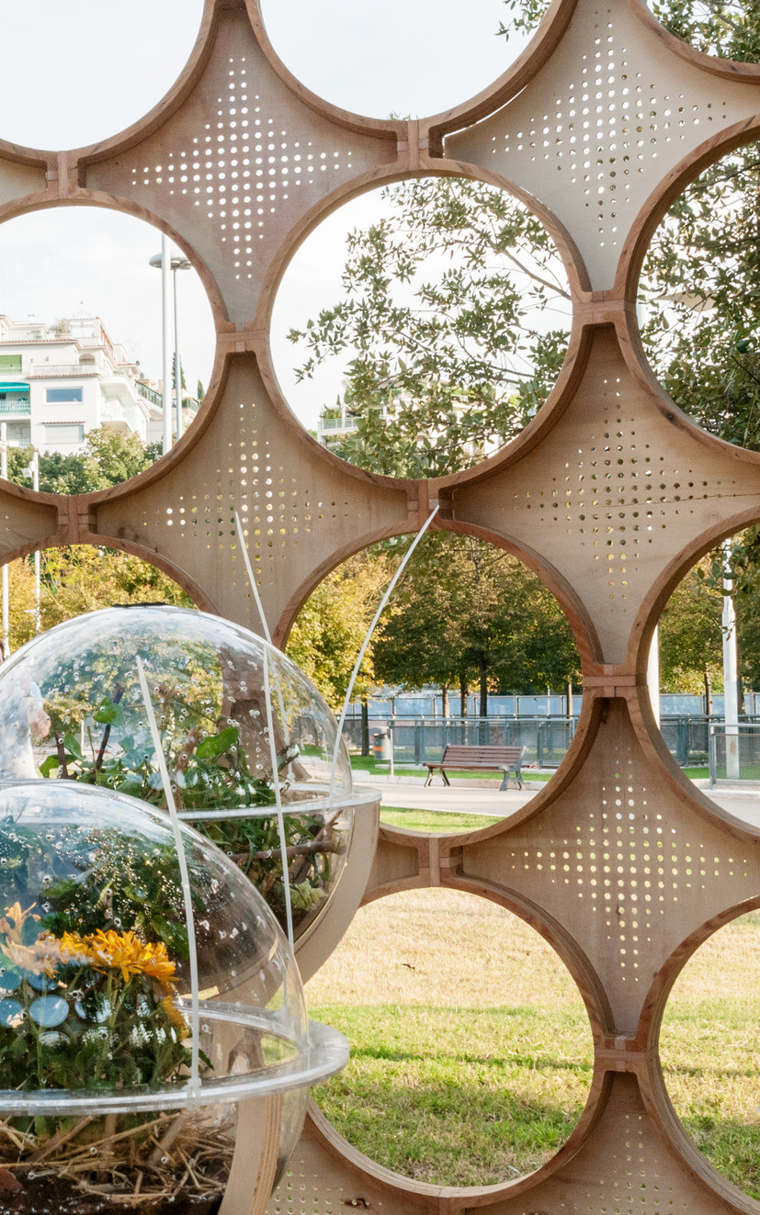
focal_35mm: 60
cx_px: 43
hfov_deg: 21.1
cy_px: 608
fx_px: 1988
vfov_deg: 34.0
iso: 400
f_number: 14
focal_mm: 26
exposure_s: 1/100
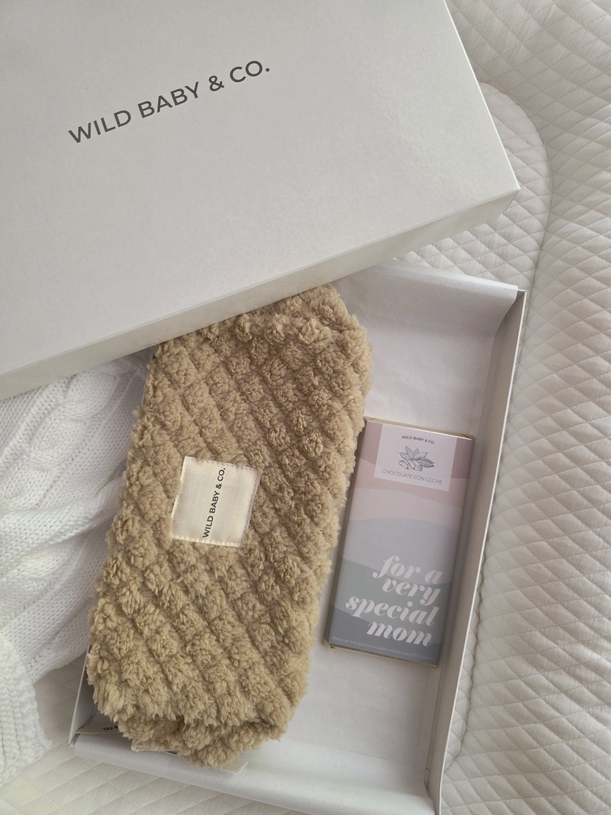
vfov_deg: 73.9
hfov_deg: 58.9
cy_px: 408
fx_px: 541
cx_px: 306
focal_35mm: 23
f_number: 1.7
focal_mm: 6.3
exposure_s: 1/101
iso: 250
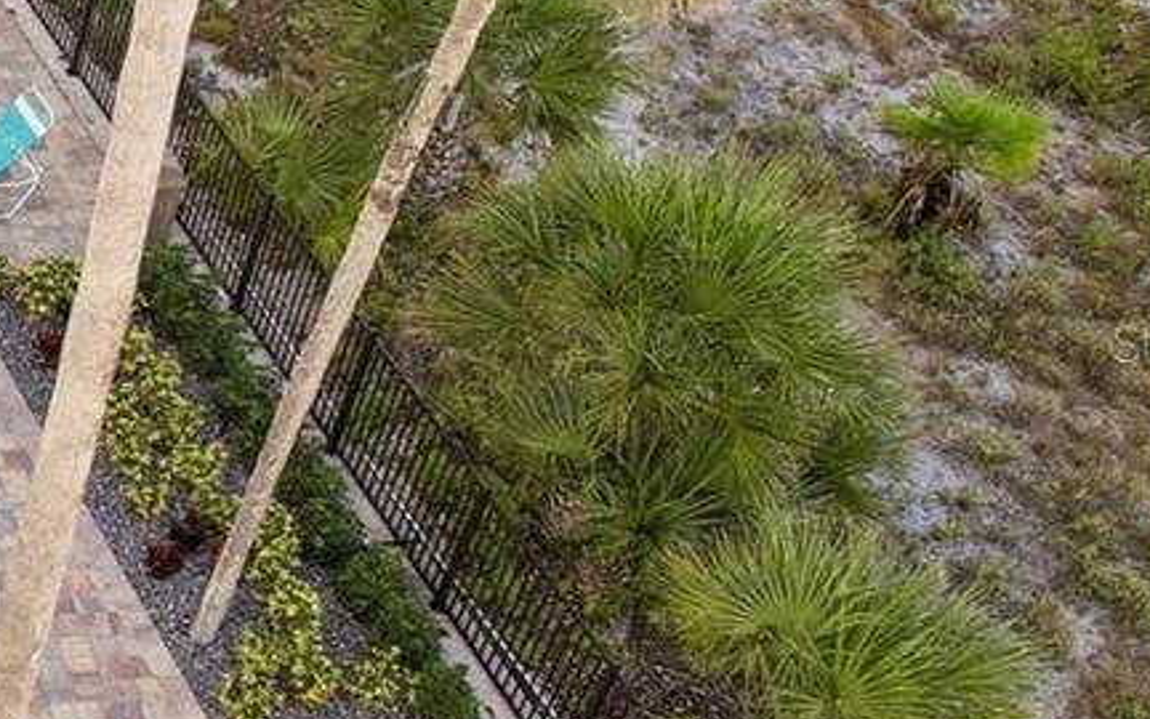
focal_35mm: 83
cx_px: -780
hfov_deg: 19.9
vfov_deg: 15.7
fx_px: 2601
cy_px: 344
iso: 130
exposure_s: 1/250
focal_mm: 8.4
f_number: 2.8
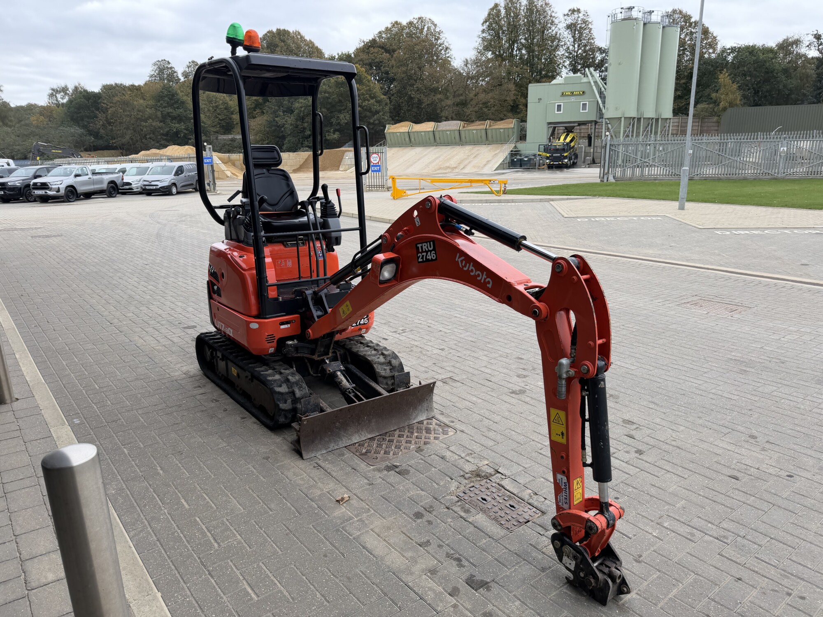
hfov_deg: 71.6
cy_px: 308
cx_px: 412
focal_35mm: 24
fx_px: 571
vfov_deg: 56.8
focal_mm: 6.76
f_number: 1.78
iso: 100
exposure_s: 1/715
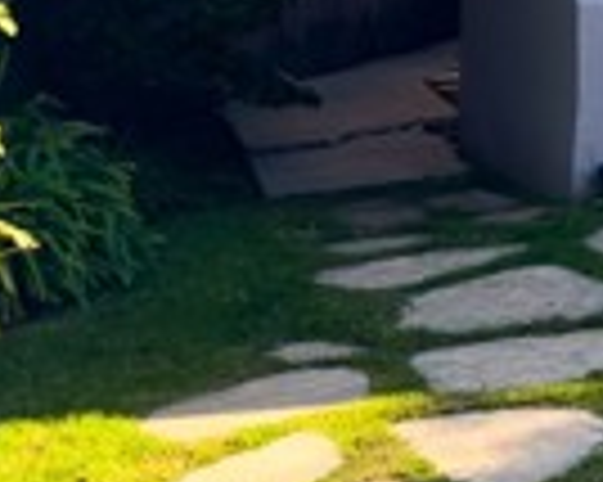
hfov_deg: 13.5
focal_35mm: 112
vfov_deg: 13.2
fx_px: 1997
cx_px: 1359
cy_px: -167
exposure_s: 1/2800
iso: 100
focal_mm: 6.86
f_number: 1.8
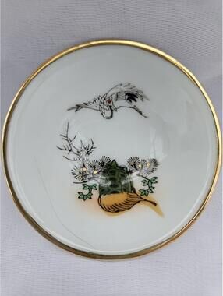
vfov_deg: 73.9
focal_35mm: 23
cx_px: 112
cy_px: 148
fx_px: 197
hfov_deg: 59.0
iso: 40
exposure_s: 1/180
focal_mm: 5.4
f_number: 1.8
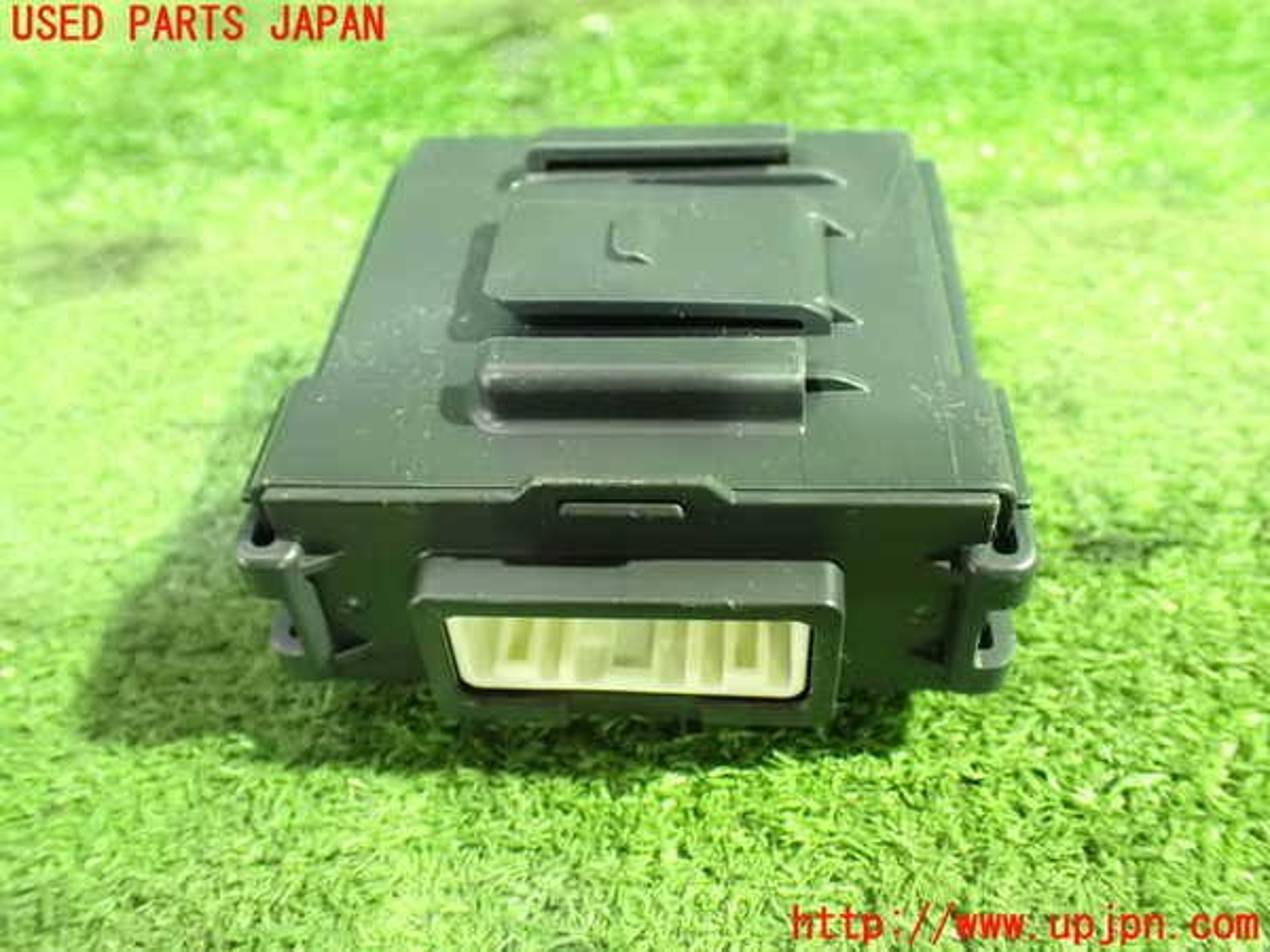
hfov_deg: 56.8
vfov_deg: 44.2
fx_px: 1174
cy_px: 476
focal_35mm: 32
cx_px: 635
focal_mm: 5.79
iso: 1600
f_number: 2.4
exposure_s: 1/13
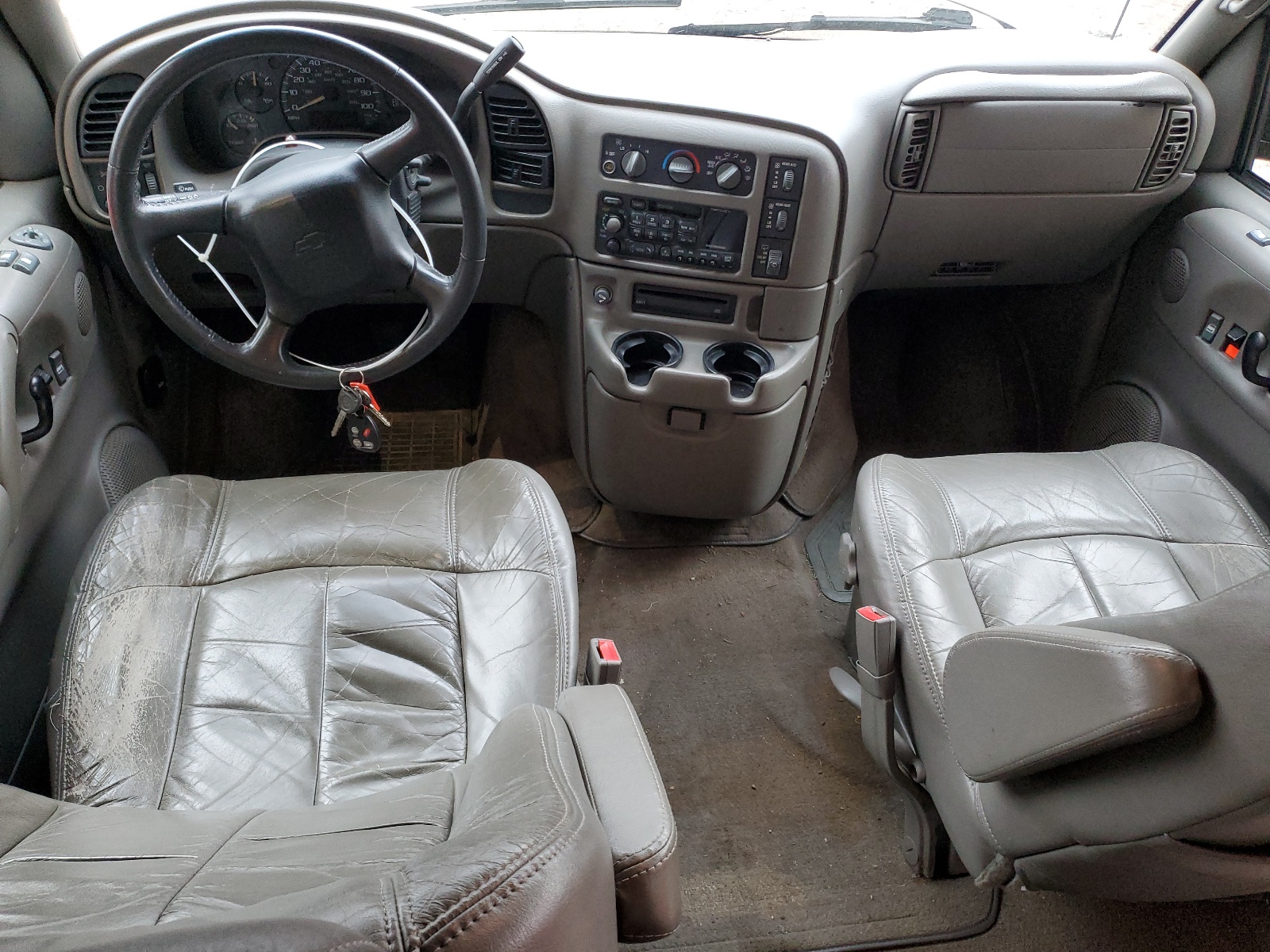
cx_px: 635
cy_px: 476
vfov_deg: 53.1
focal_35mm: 26
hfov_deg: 67.3
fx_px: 954
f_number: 1.5
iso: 176
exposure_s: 1/60.2
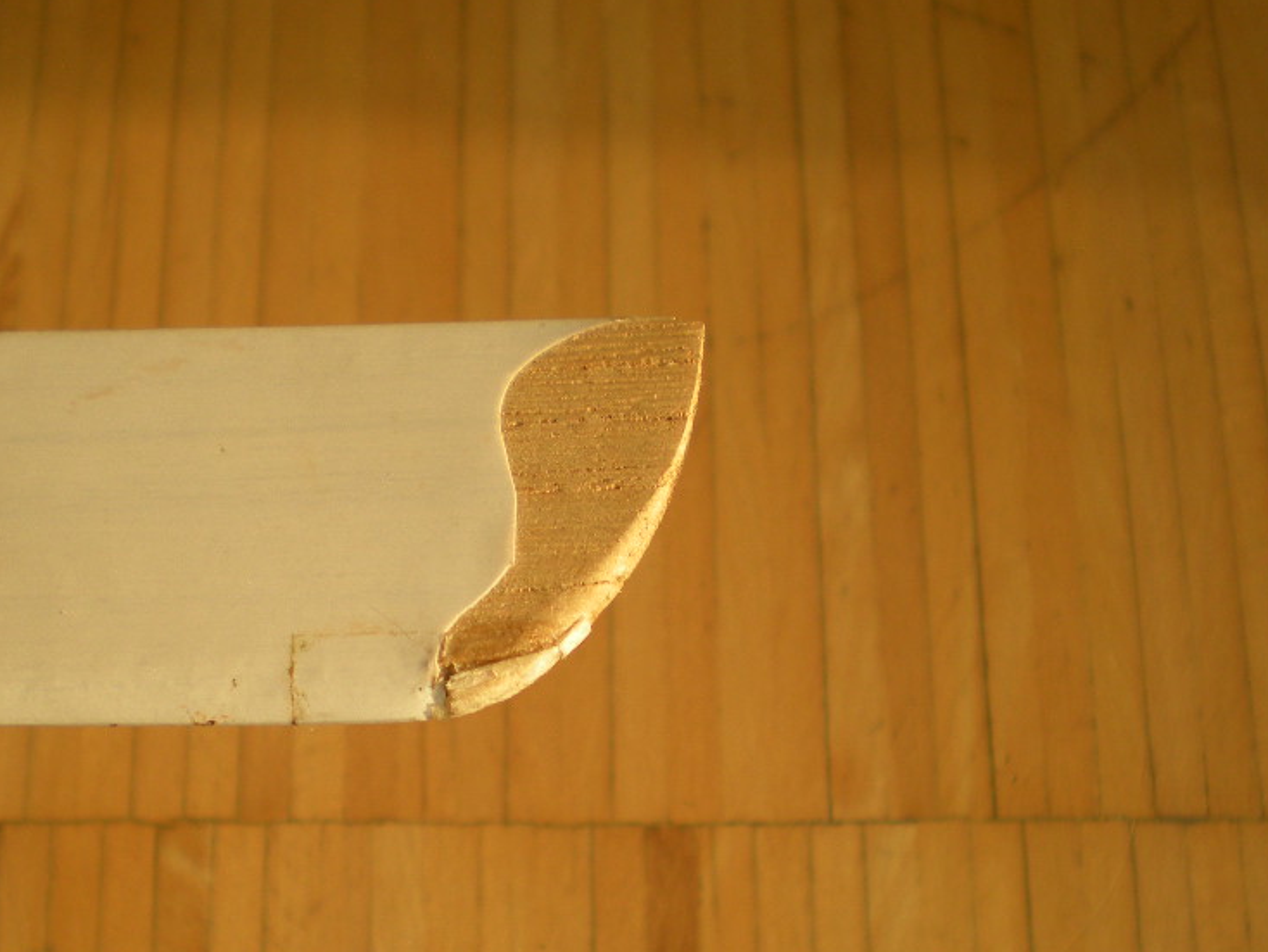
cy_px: 612
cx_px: 518
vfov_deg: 27.4
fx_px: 1942
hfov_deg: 36.1
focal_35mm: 53
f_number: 3.1
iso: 64
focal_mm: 6.3
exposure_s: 1/104
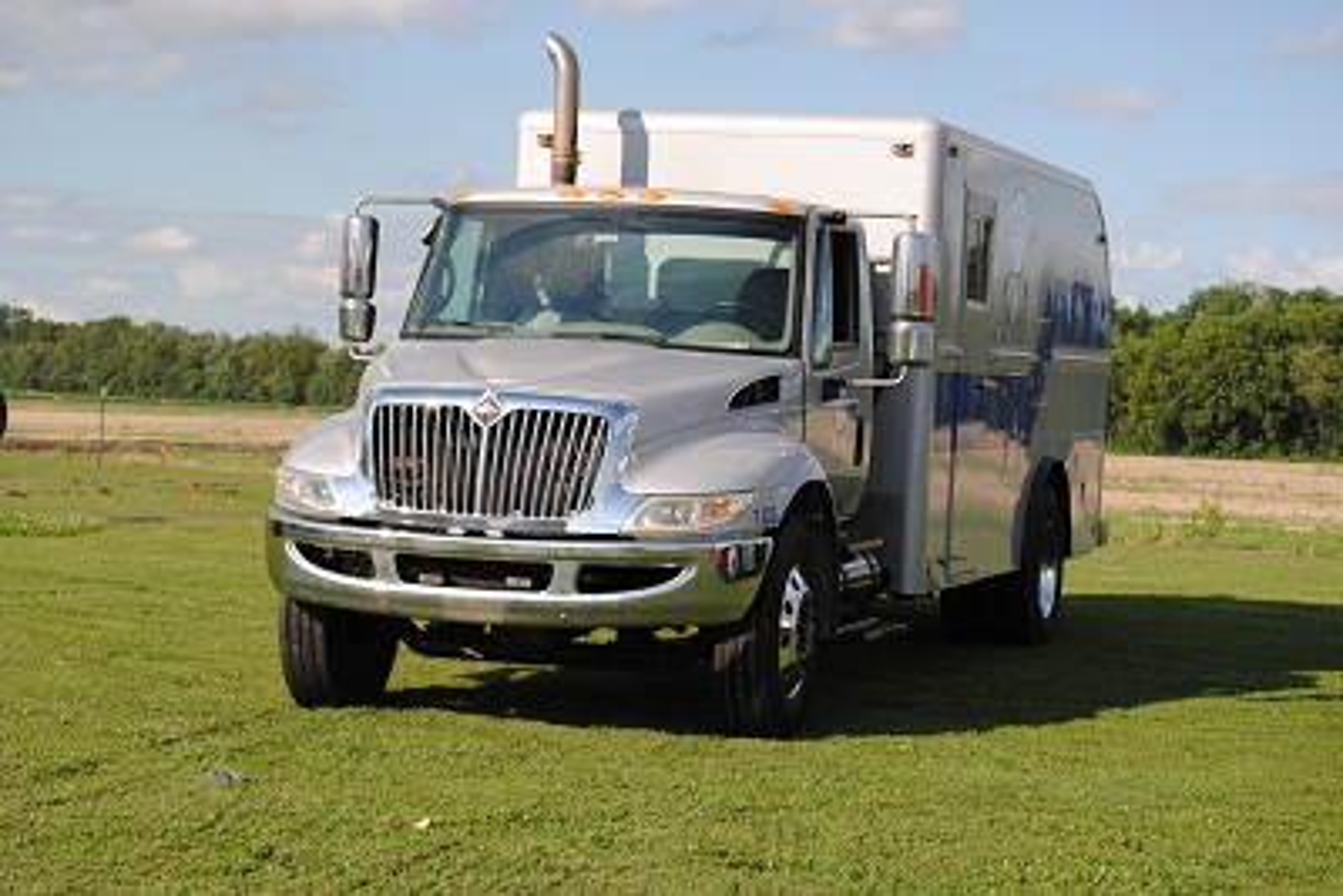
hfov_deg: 24.6
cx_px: 672
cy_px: 448
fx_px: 3079
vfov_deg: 16.6
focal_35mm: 82
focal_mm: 55
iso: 100
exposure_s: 1/250
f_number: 8
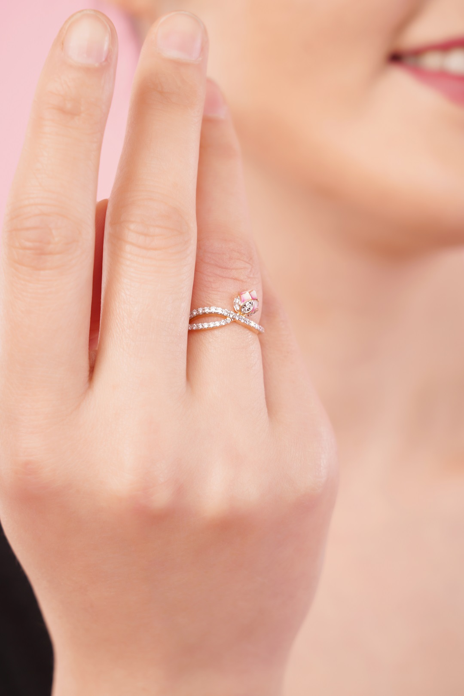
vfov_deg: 19.5
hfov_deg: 13.0
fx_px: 2029
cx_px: 232
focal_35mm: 105
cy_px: 348
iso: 125
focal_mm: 105
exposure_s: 1/100
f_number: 9
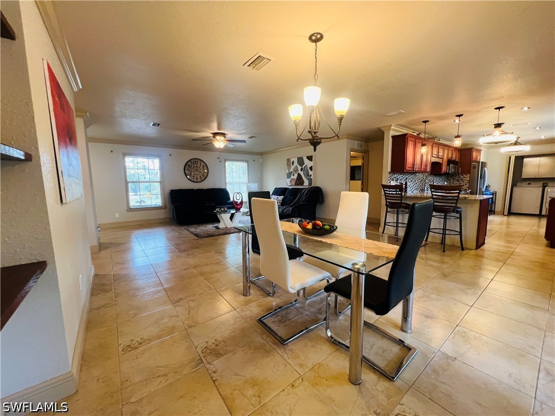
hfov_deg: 106.2
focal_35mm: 13
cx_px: 278
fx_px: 208
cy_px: 208
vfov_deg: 89.9
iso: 250
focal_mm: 1.57
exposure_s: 1/60
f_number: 1.8
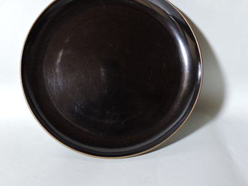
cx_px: 109
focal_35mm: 51
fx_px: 365
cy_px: 68
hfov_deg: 37.5
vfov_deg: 28.4
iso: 800
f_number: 6.7
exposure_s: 1/2
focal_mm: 7.2
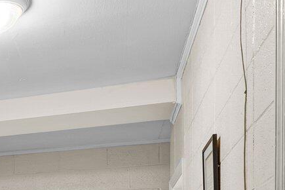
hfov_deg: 20.5
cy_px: 298
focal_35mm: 80
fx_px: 633
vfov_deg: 15.5
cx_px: -178
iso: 160
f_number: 6.3
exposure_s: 2
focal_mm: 17
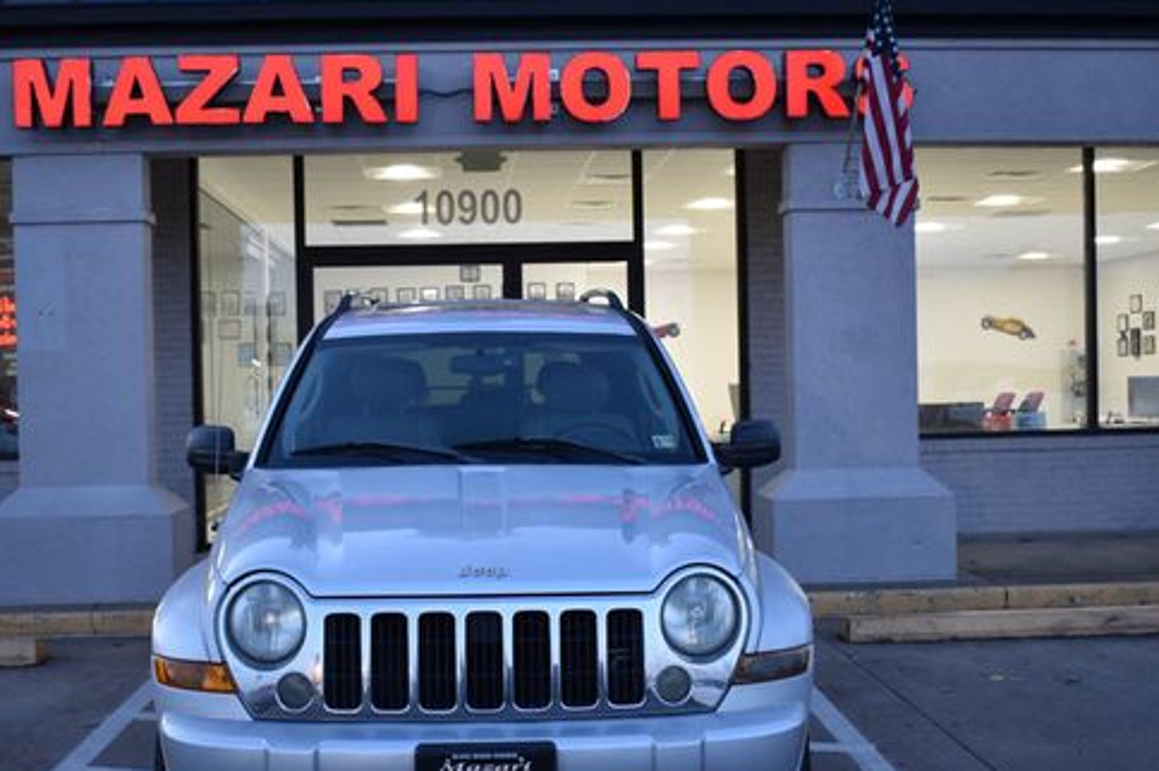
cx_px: 534
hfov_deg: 43.0
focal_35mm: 46
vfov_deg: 29.4
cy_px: 426
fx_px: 1469
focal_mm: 23
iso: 450
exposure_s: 1/60
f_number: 4
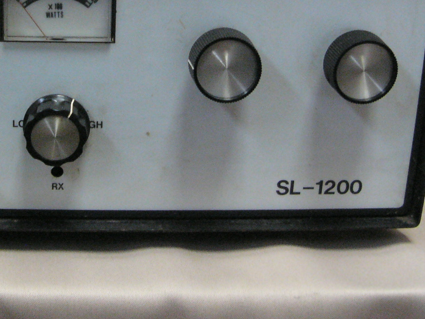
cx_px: 104
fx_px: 811
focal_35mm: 66
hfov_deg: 28.9
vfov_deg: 21.8
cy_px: 39
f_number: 2.8
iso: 400
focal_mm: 6
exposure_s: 1/30
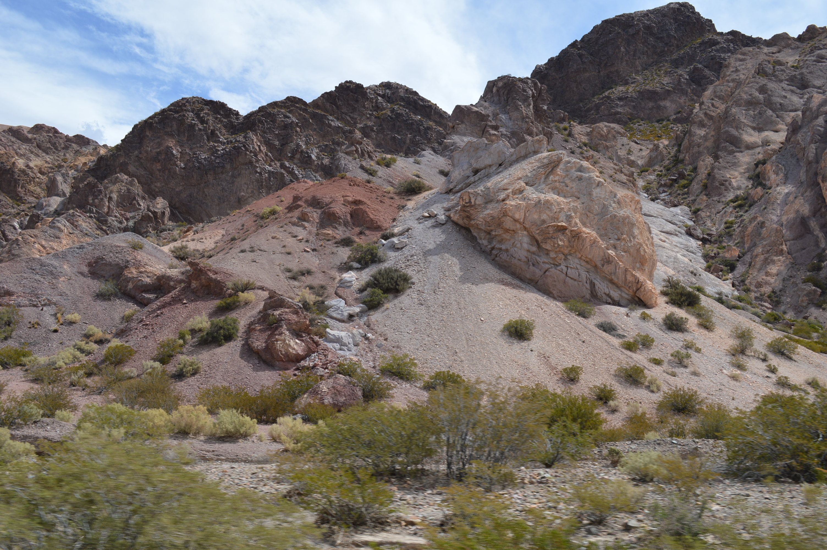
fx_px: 826
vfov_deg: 36.8
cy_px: 275
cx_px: 414
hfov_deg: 53.2
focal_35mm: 36
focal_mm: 24
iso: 100
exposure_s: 1/250
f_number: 8
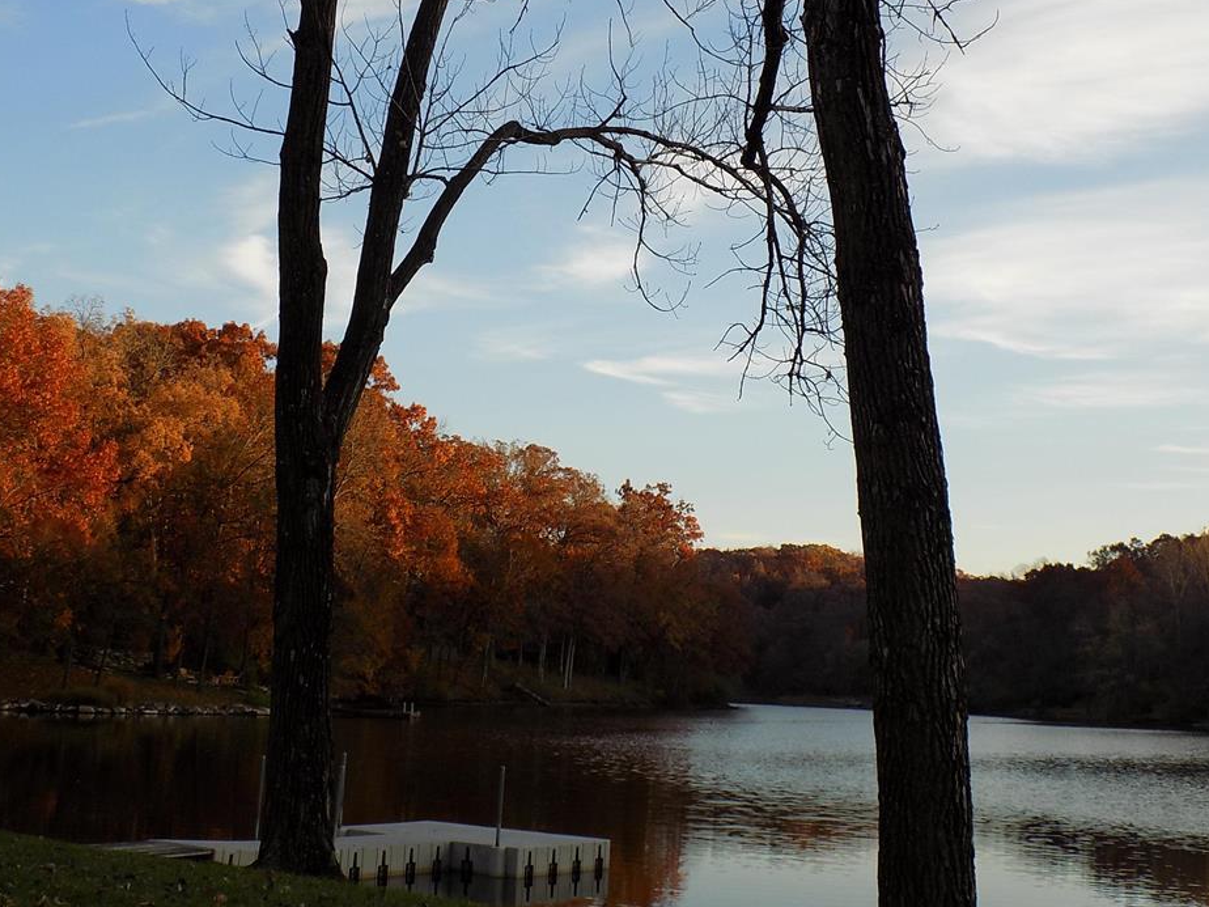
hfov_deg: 37.5
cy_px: 425
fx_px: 1781
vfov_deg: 28.6
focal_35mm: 51
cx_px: 657
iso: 80
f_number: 3.7
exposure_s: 1/250
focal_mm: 8.1
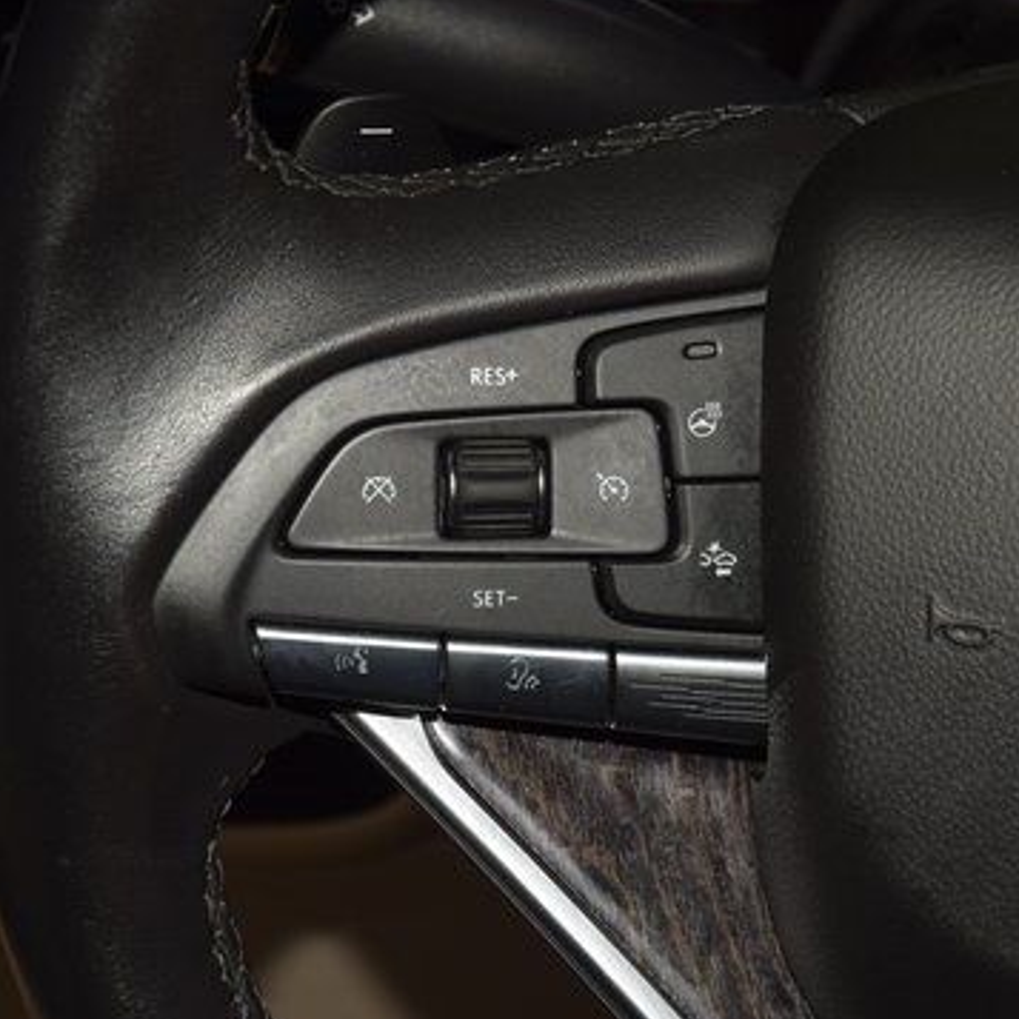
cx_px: 545
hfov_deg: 10.9
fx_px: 5329
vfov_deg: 10.9
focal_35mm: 160
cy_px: 441
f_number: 8
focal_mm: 70
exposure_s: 1/125
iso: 100
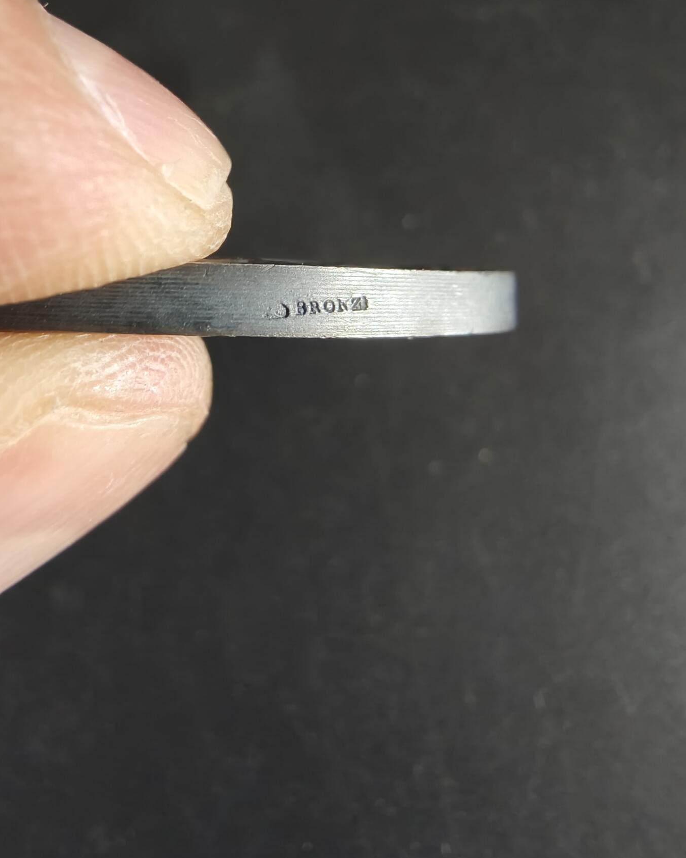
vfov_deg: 70.3
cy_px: 415
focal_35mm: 24
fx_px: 609
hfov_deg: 58.8
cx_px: 343
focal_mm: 2.32
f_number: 2
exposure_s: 1/50
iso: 400
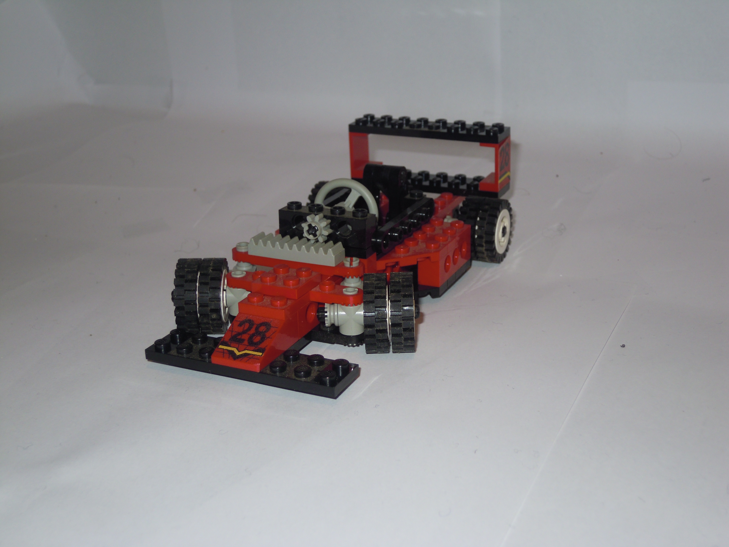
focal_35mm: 46
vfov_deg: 31.5
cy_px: 274
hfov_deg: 41.2
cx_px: 364
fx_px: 969
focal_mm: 8.3
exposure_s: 1/30
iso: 100
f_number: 3.4
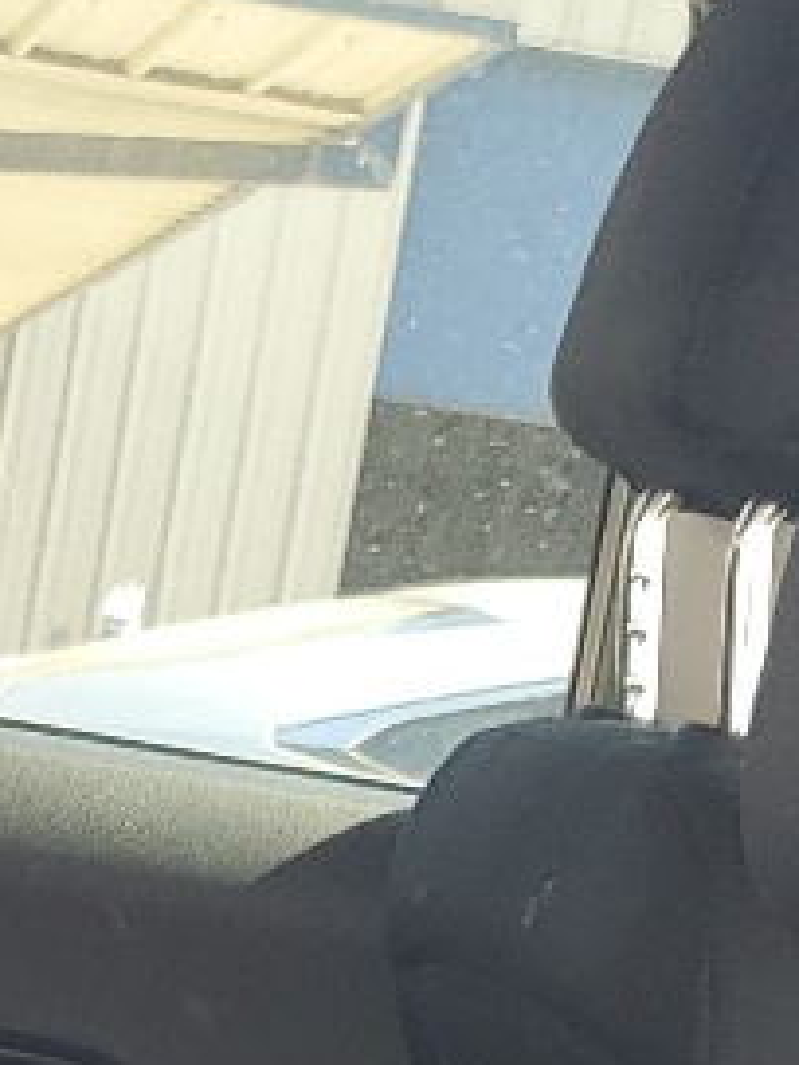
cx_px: -388
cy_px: 2244
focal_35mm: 153
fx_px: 4709
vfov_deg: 11.4
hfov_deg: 9.4
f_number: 1.5
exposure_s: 1/120
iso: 52
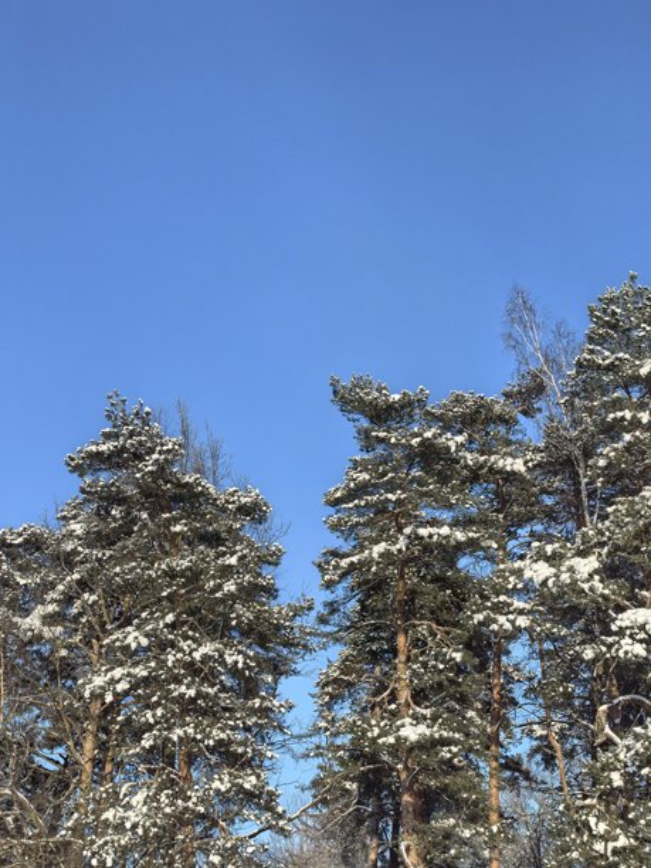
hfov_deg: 27.0
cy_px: 434
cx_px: 326
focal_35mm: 54
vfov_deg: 35.5
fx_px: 1354
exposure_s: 1/3861
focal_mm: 6.98
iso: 50
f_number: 2
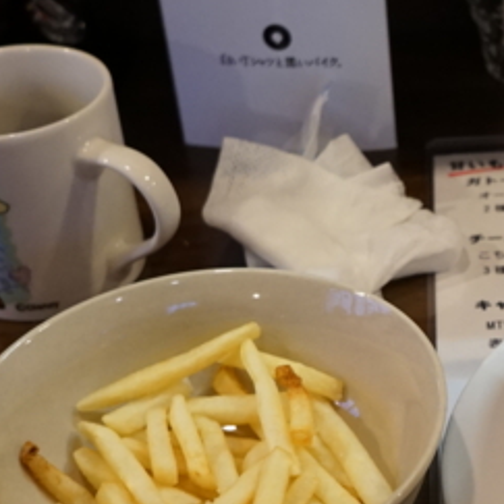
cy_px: 331
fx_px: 1384
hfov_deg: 19.6
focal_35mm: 84
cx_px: 575
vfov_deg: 20.6
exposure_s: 1/60
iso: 1250
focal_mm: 20
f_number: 4
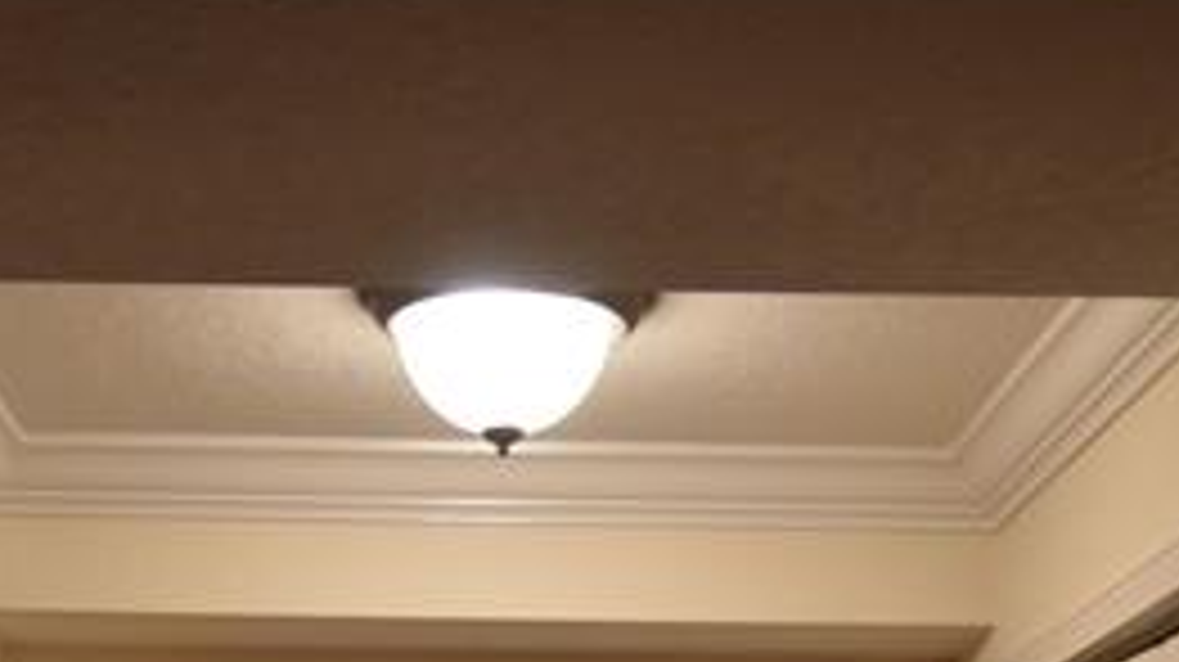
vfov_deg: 14.2
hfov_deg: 29.4
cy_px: 1288
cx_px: 531
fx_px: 2250
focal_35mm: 72
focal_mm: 20
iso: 2500
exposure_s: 1/125
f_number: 4
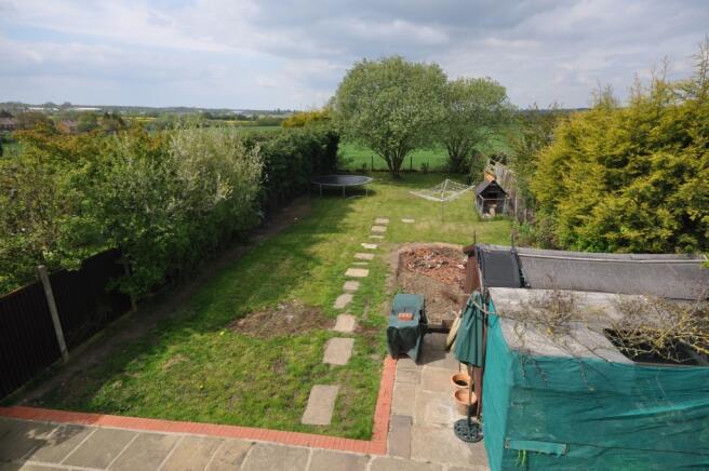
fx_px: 413
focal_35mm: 21
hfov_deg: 81.3
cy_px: 236
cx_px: 354
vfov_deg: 59.4
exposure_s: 1/200
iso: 200
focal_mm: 14
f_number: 11
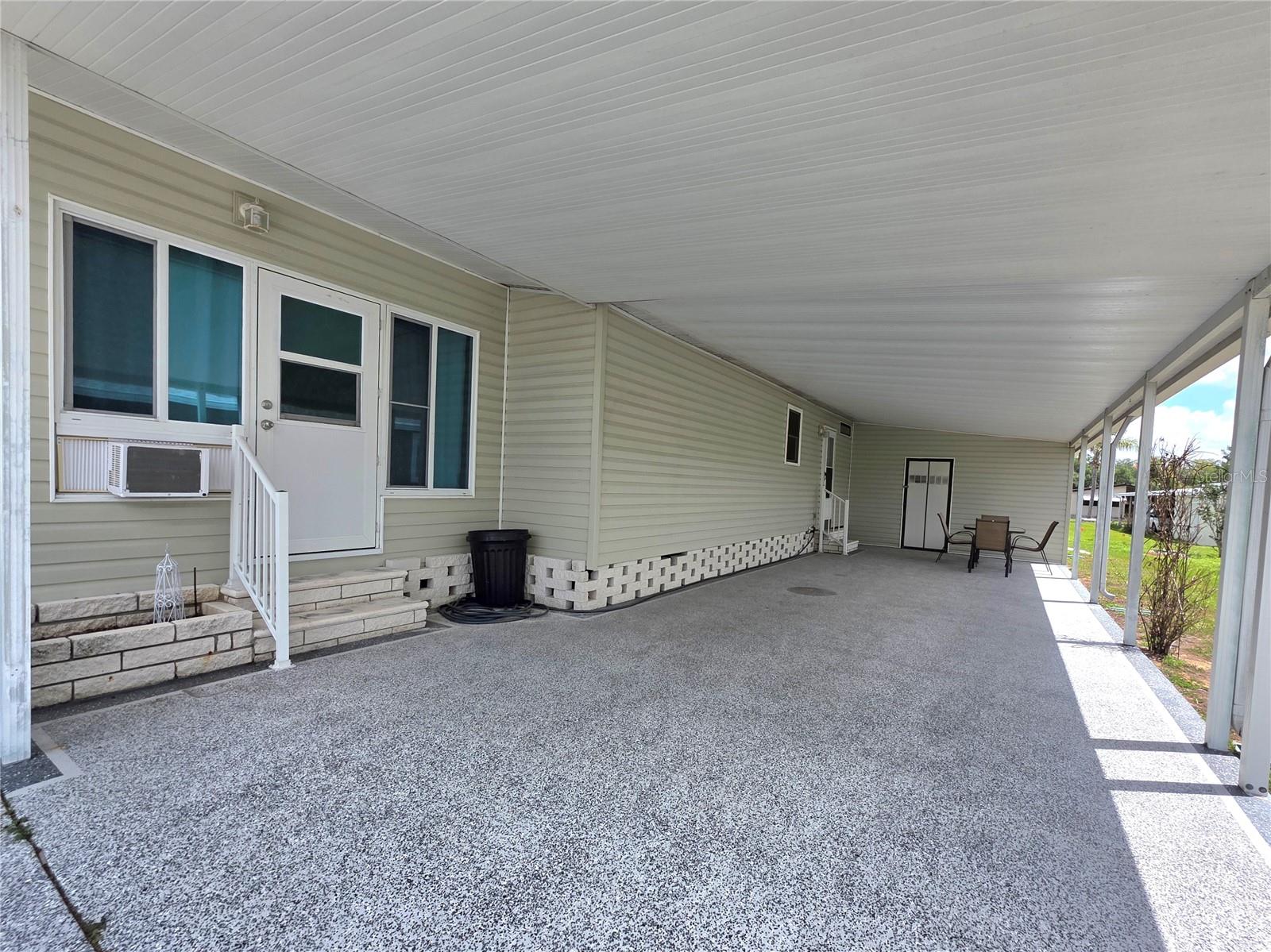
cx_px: 636
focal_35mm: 13
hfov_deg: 106.2
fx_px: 477
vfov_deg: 89.9
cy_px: 476
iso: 40
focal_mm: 2.2
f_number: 1.9
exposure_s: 1/1667
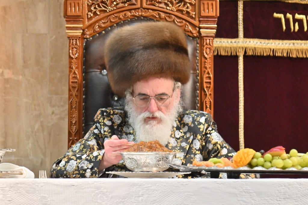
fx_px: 1539
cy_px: 102
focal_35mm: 180
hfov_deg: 11.4
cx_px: 154
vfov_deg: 7.6
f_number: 4
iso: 2000
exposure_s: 1/250
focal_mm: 120
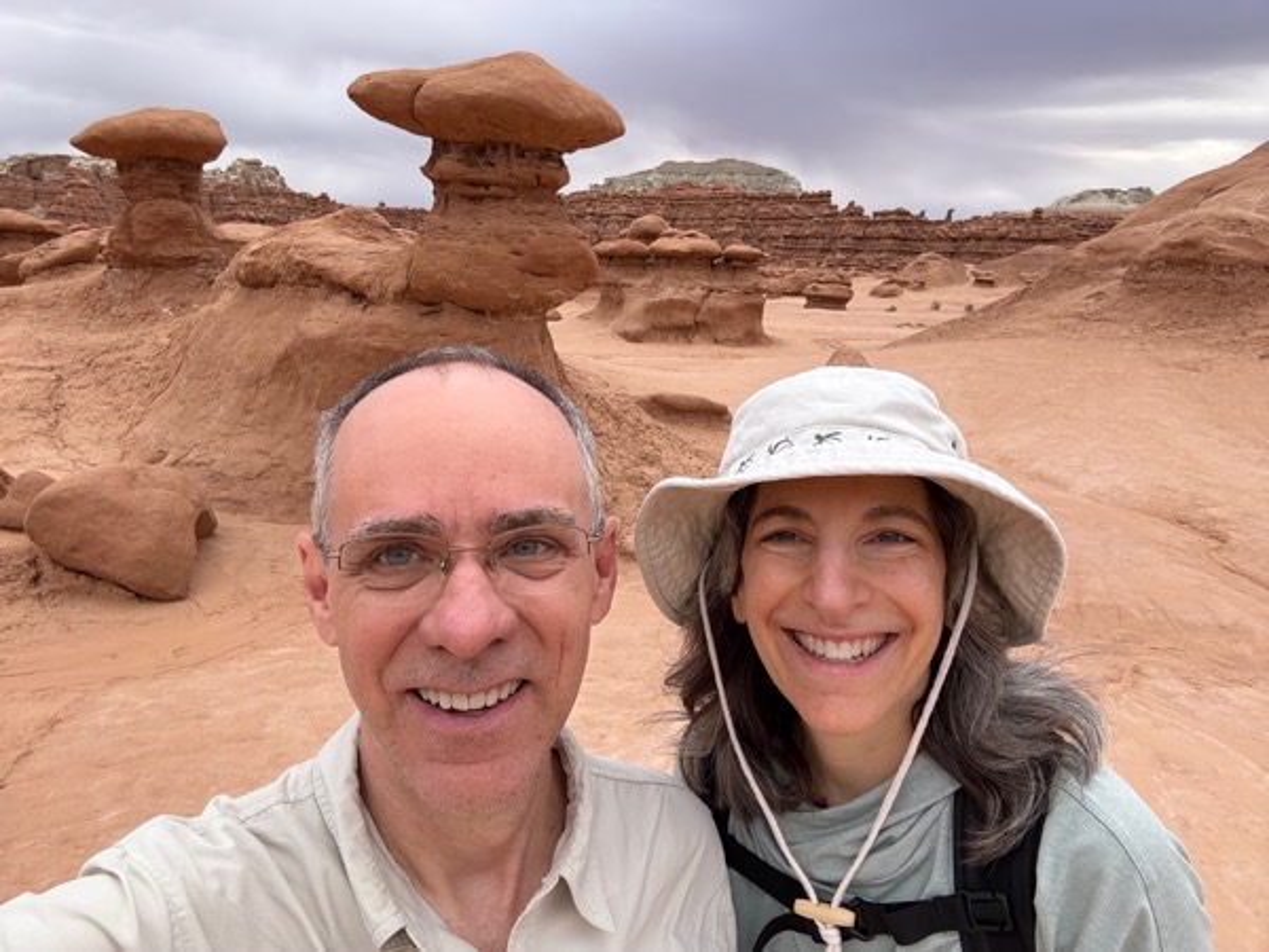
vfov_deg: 58.9
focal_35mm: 23
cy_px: 476
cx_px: 634
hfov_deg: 73.9
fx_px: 843
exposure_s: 1/182
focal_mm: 2.69
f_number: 1.9
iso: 25
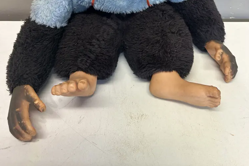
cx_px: 123
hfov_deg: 55.8
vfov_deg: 35.9
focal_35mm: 34
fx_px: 235
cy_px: 9
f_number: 1.78
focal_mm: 6.86
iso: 160
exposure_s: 1/100
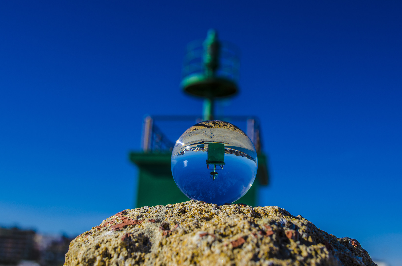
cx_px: 201
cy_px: 133
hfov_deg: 41.2
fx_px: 535
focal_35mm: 48
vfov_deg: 27.9
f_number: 7.1
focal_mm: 32
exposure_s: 1/500
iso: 100
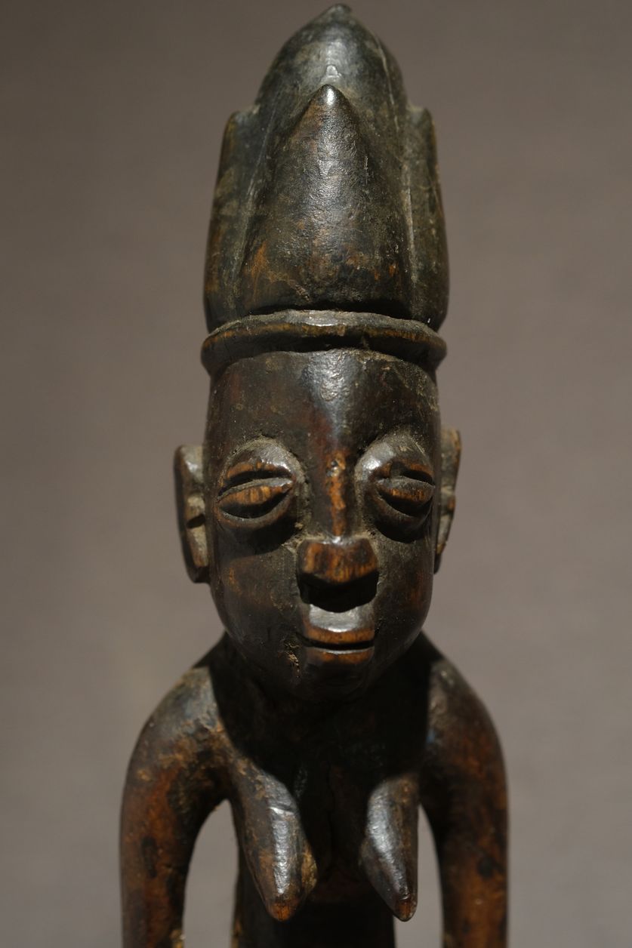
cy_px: 474
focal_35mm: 90
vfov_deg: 22.6
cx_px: 316
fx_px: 2370
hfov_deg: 15.2
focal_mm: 60
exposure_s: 1/52
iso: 800
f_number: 4
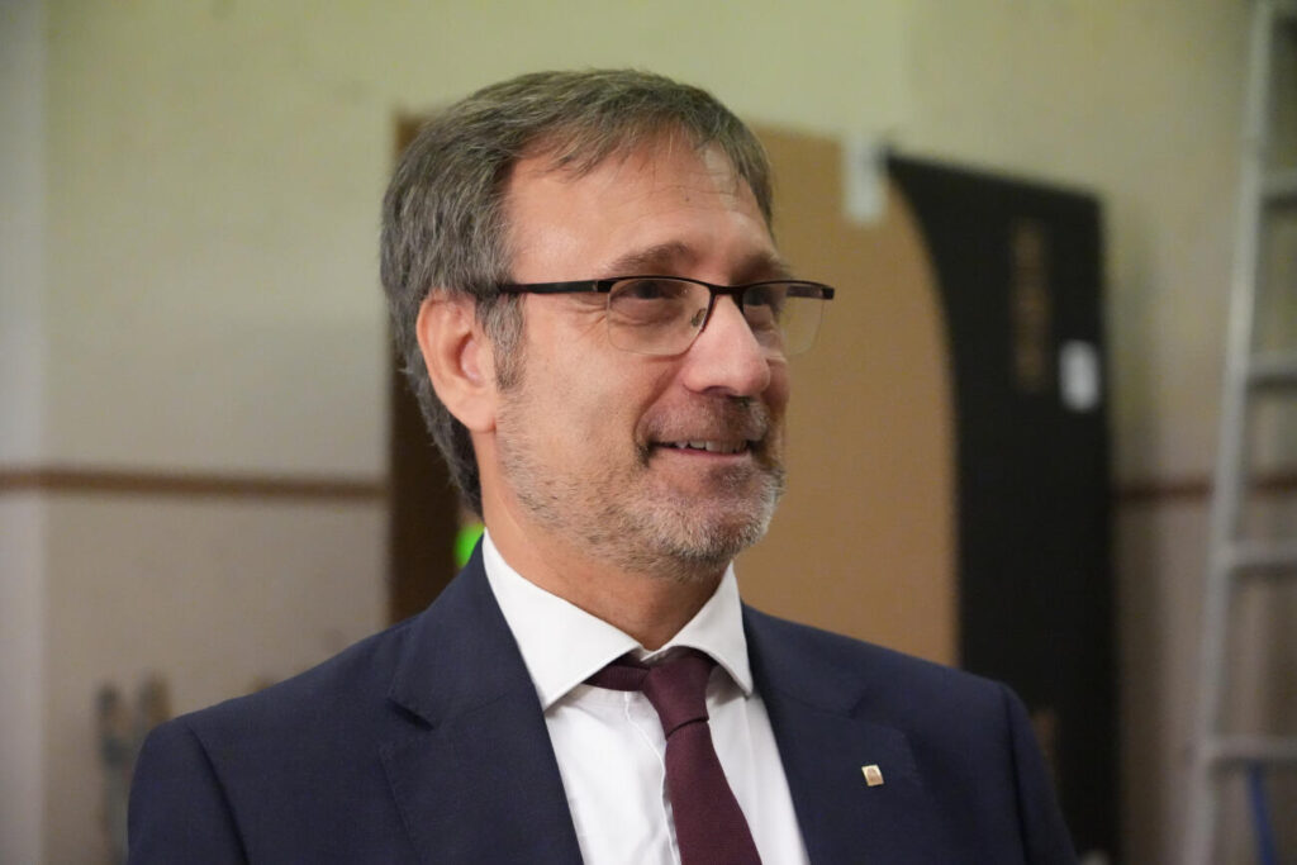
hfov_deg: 26.3
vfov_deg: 17.7
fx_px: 2774
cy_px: 432
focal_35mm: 77
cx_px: 648
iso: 20000
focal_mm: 77
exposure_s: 1/200
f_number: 4
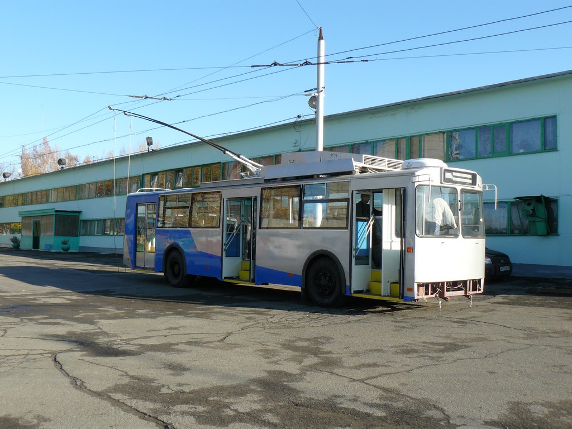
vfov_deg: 39.7
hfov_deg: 51.4
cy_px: 214
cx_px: 286
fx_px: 595
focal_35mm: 36
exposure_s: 1/250
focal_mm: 6
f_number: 5
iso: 100
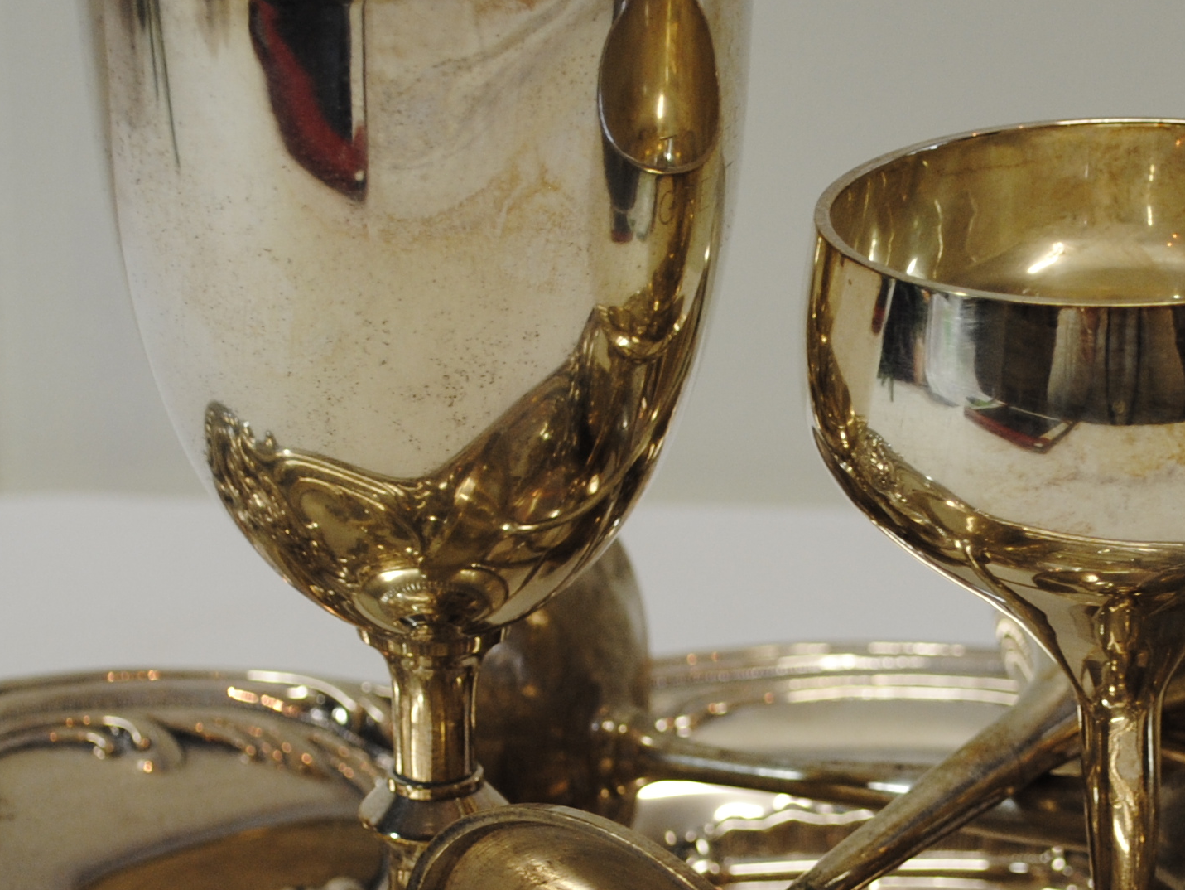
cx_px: 844
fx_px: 4280
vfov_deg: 11.8
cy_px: 672
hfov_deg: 15.7
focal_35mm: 125
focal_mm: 32
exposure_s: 1/30
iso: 200
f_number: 4.8
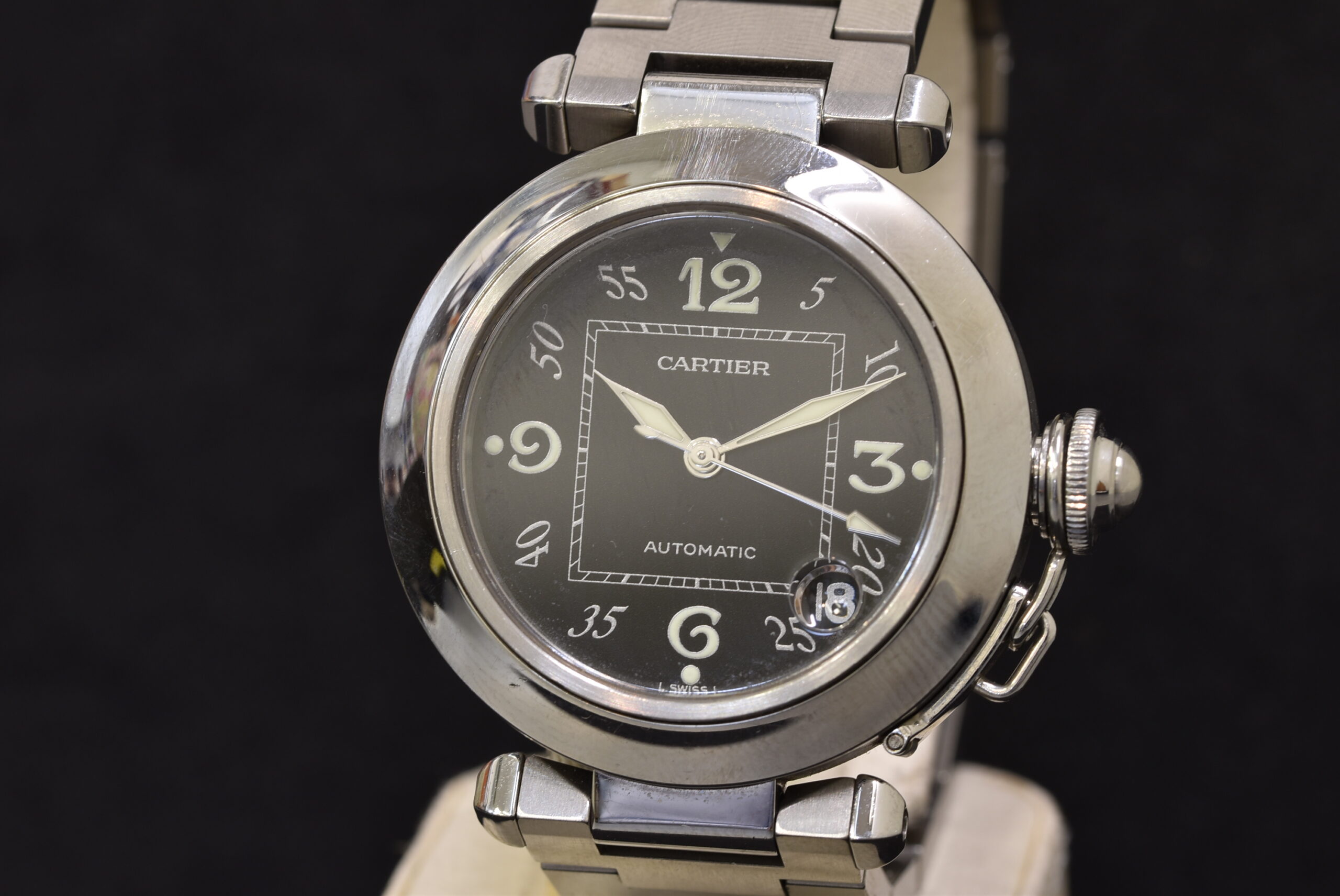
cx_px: 670
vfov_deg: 10.2
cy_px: 448
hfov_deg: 15.2
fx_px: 5029
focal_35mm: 135
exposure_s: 1/3
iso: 100
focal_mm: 90
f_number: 13
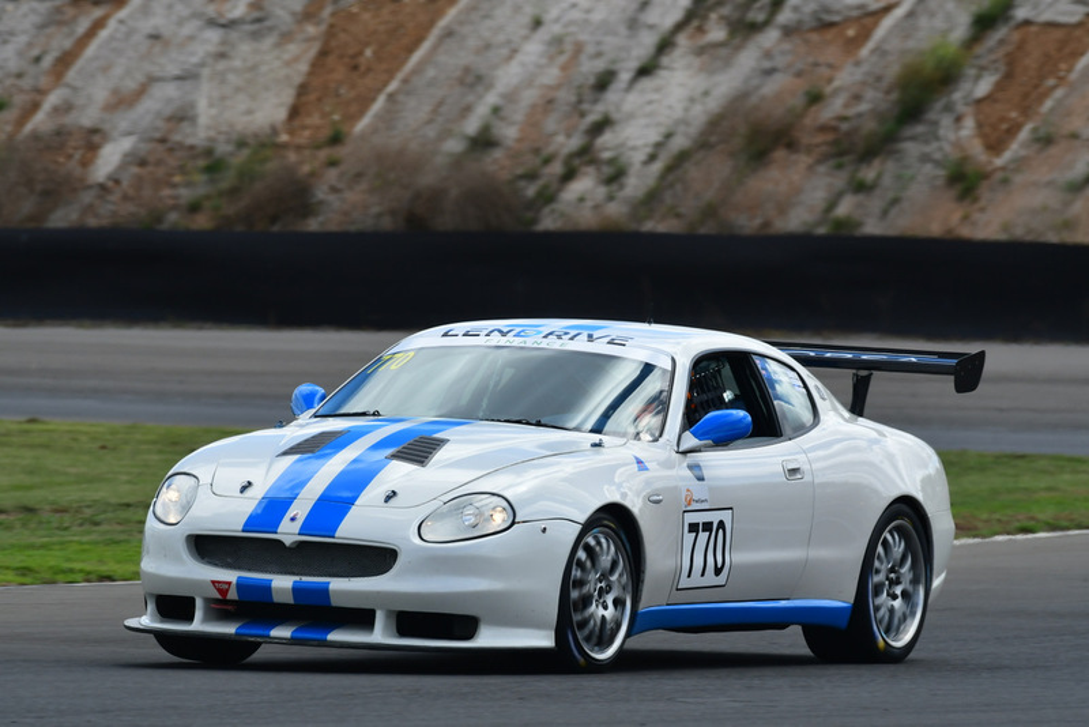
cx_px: 544
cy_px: 364
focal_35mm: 570
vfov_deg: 2.4
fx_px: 17248
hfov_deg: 3.6
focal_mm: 380
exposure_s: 1/640
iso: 400
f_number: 10
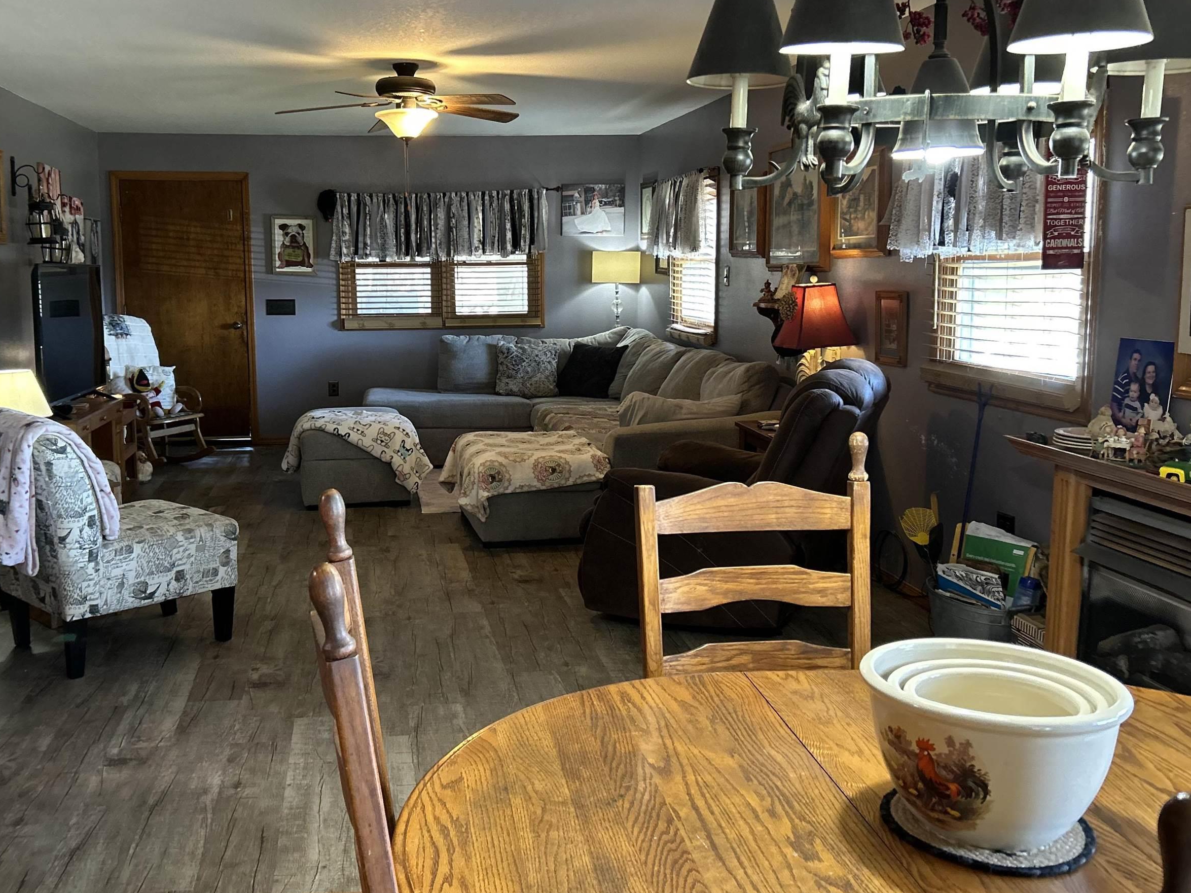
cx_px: 504
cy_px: 393
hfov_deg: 53.7
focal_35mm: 34
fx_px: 1170
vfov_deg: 41.7
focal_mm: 5.7
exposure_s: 1/60
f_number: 1.5
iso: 400
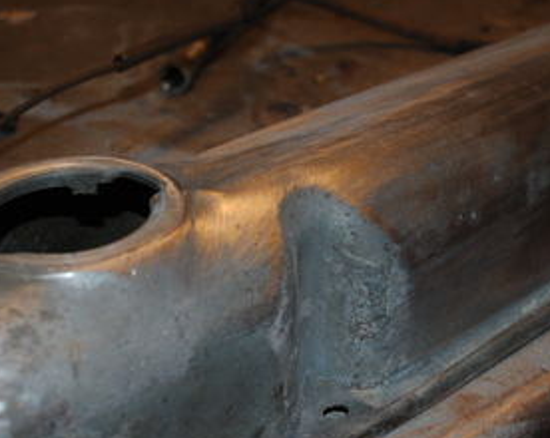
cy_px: 287
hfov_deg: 26.3
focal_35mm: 72
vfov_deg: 21.1
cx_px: 351
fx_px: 1170
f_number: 3.8
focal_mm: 22
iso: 200
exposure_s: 1/60
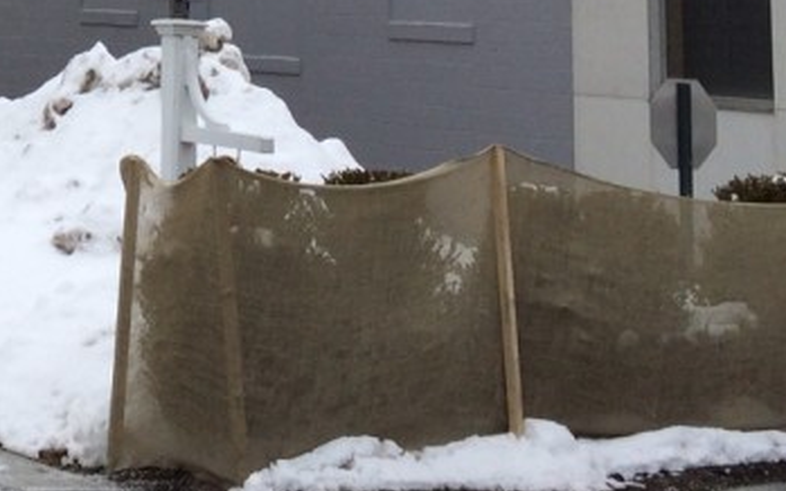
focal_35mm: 103
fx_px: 2206
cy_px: -381
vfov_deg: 11.8
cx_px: -167
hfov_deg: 19.0
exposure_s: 1/1786
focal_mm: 4.15
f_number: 2.2
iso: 32
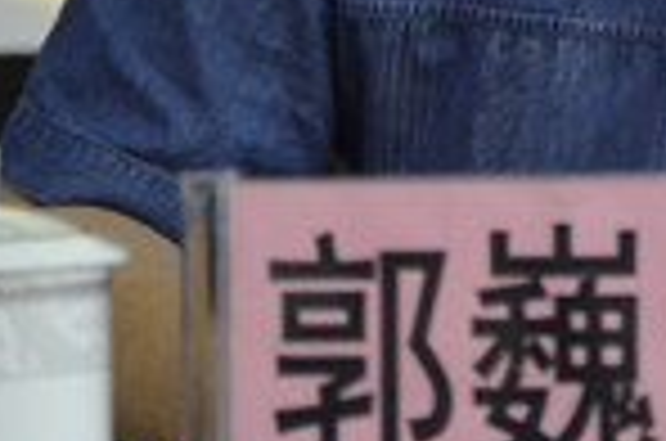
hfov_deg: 6.7
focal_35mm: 305
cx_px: 886
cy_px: -331
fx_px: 5630
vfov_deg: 4.4
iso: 3200
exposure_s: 1/250
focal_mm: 50
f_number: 2.8
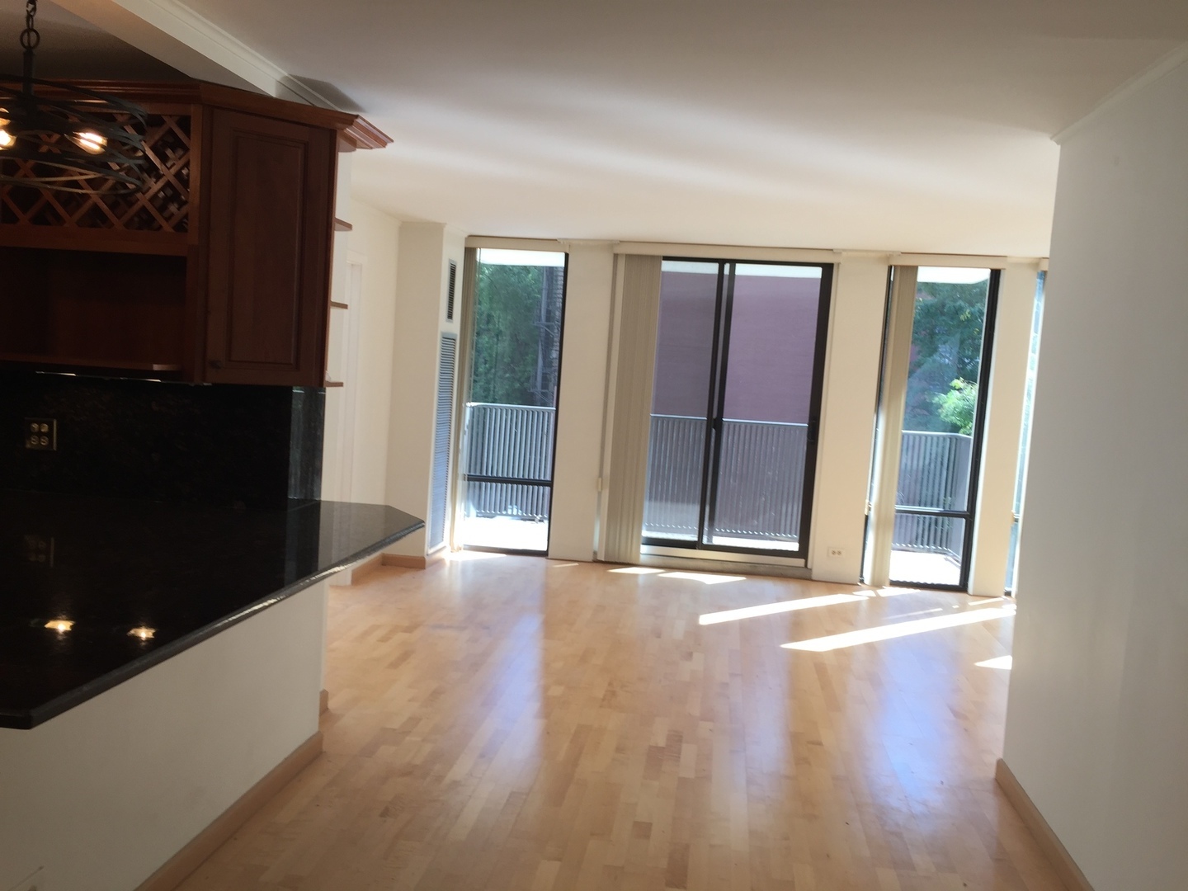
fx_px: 995
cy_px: 446
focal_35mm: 29
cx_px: 594
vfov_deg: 48.2
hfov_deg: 61.7
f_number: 2.2
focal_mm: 4.15
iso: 32
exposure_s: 1/120
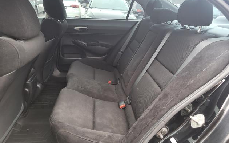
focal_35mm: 28
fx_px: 175
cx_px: 114
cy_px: 71
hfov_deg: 66.5
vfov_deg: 44.6
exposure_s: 1/120
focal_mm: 5.4
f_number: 1.8
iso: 160
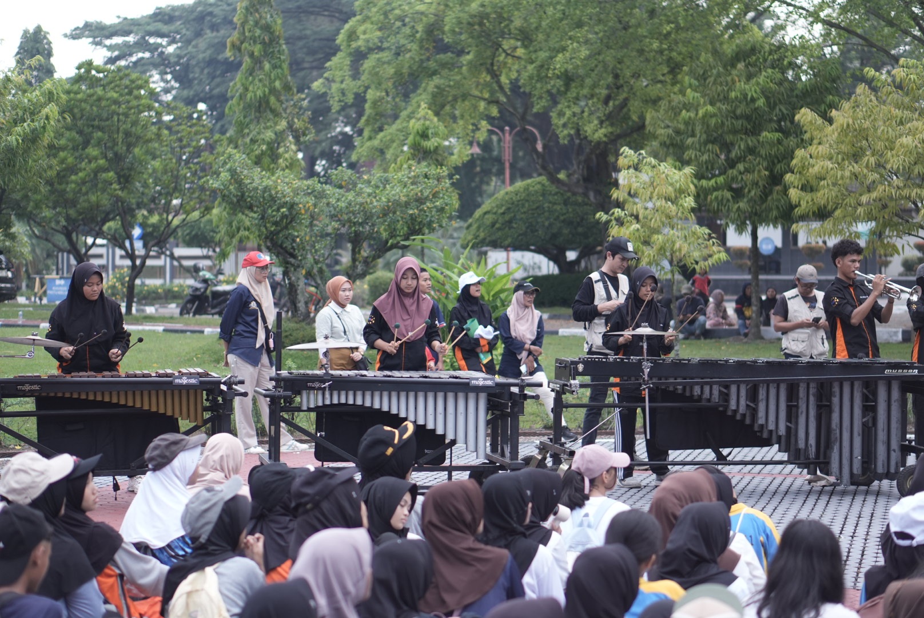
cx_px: 462
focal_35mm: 75
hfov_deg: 27.0
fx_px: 1926
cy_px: 309
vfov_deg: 18.2
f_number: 1.8
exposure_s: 1/500
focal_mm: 50
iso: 200
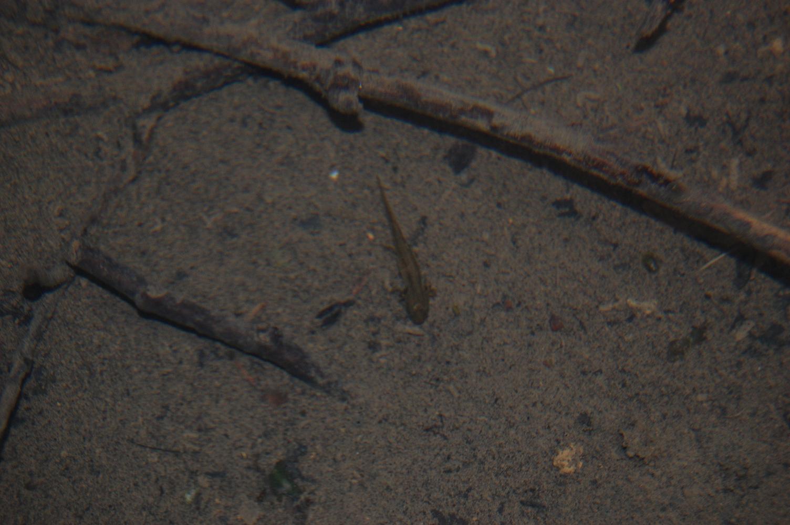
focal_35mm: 82
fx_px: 1809
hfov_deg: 24.6
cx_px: 395
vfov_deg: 16.5
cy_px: 262
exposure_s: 1/60
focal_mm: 55
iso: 400
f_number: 5.6
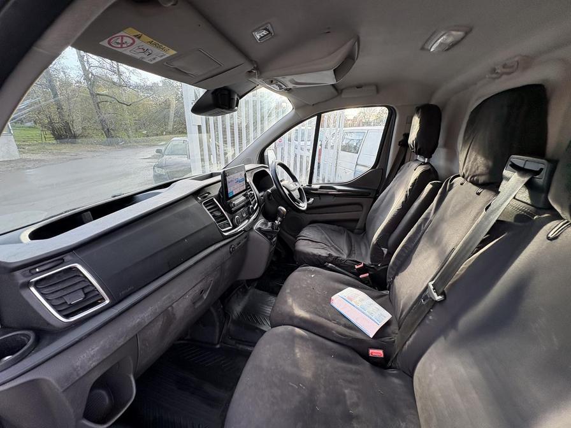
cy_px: 214
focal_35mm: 14
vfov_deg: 85.7
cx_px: 286
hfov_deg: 102.1
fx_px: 231
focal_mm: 2.22
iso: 64
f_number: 2.2
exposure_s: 1/115
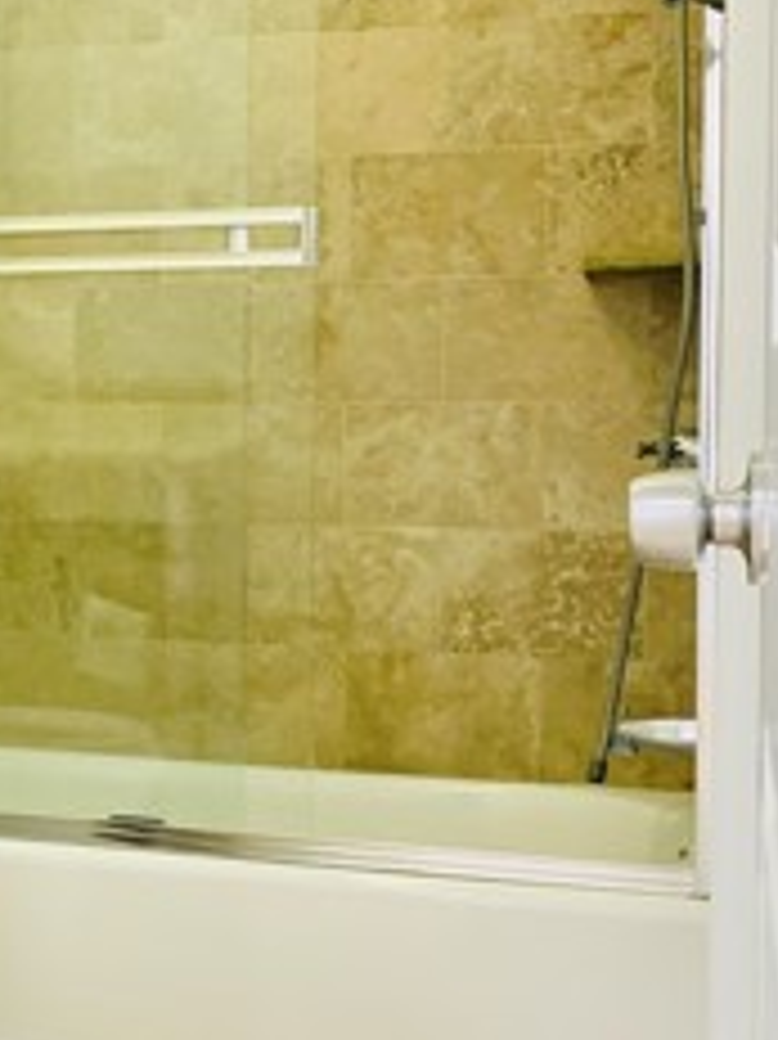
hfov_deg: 19.4
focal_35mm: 72
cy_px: 477
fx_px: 2160
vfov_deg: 27.0
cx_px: -112
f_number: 1.8
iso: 125
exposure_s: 1/60
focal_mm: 4.25
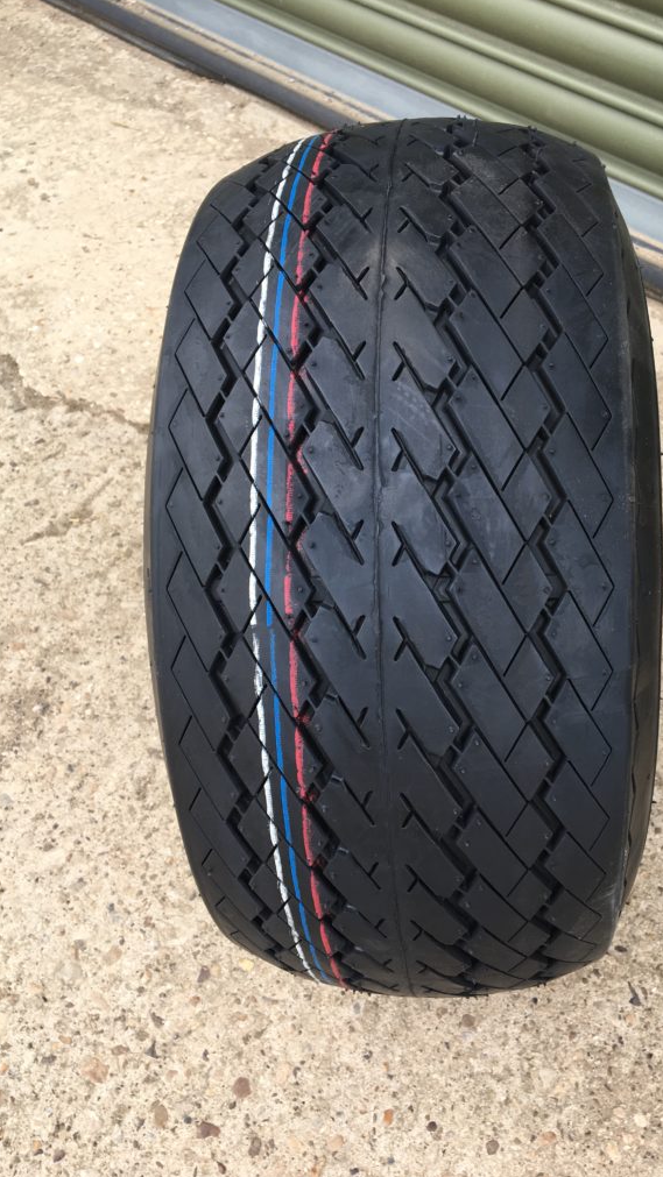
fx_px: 1000
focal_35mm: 32
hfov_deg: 36.6
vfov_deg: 61.0
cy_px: 587
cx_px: 388
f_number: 2.2
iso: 25
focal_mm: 4.15
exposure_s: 1/204
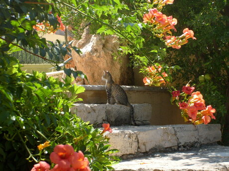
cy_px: 86
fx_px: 609
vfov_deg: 16.1
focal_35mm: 92
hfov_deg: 21.3
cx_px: 114
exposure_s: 1/250
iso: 80
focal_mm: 15.5
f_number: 4.6
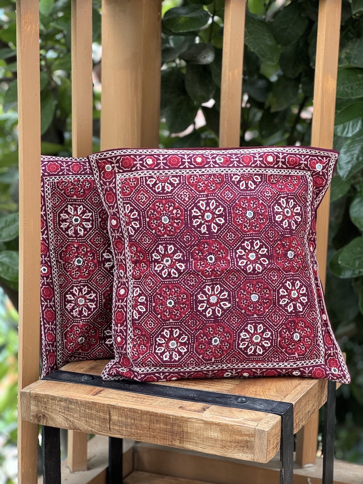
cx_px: 182
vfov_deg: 25.3
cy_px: 242
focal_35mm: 77
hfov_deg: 19.1
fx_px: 1077
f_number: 2.8
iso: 160
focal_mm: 9
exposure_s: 1/99
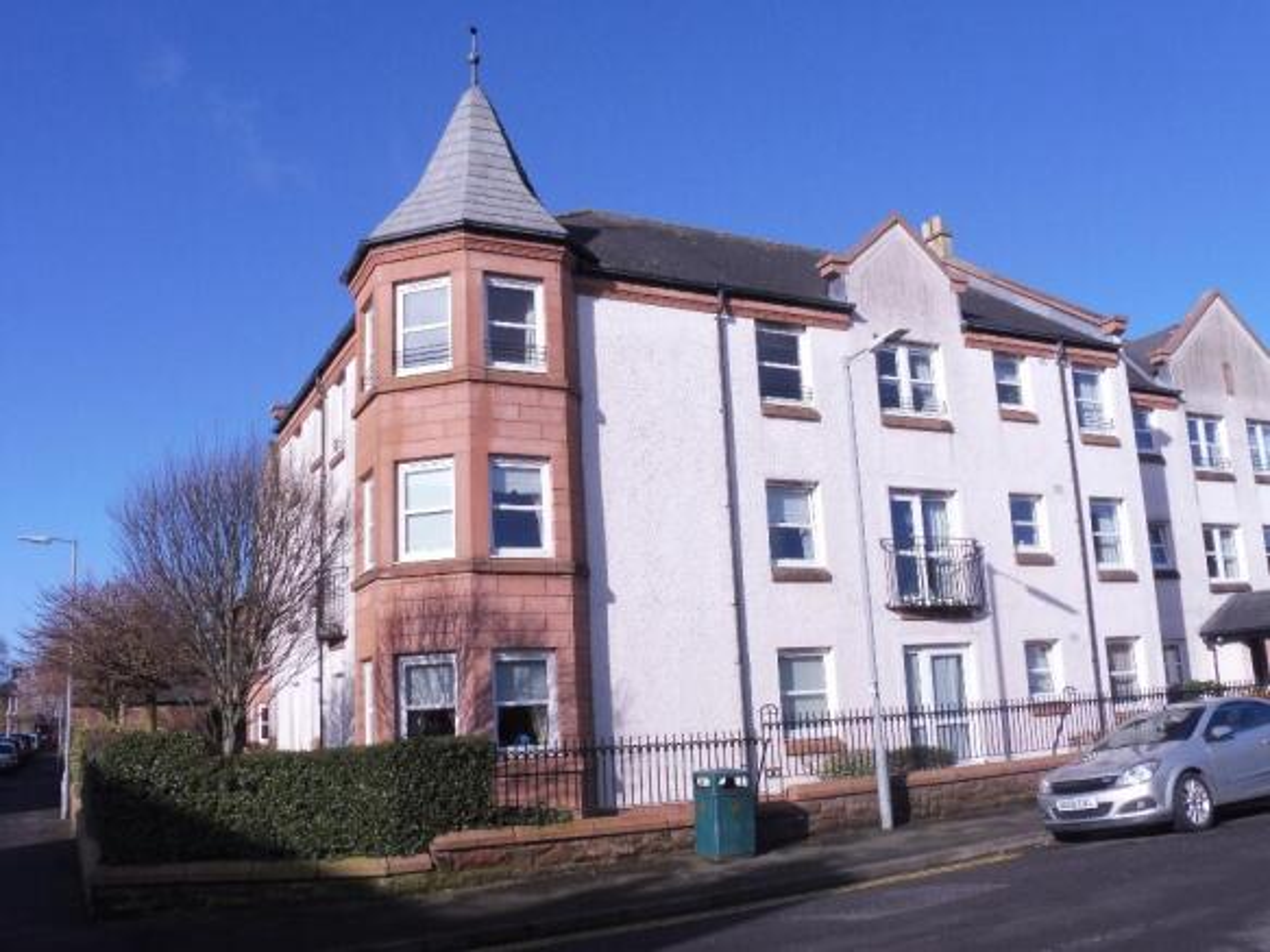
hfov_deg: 54.0
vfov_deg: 41.8
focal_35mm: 34
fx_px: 1247
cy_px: 476
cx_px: 635
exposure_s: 1/400
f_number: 8
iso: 100
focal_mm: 6.1
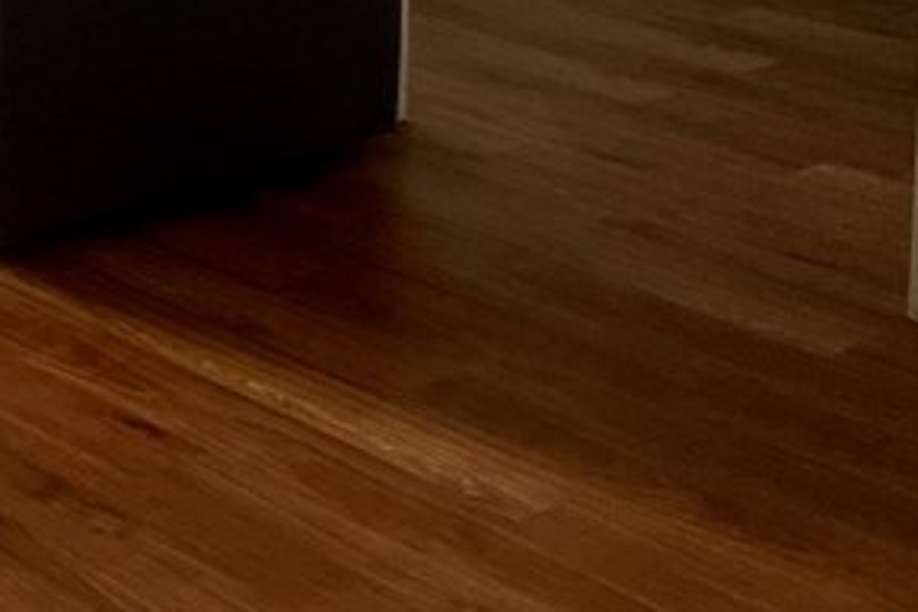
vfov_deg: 12.7
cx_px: -644
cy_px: -574
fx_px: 2448
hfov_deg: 17.8
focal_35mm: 96
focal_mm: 5.7
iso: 40
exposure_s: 1/204
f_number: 1.5
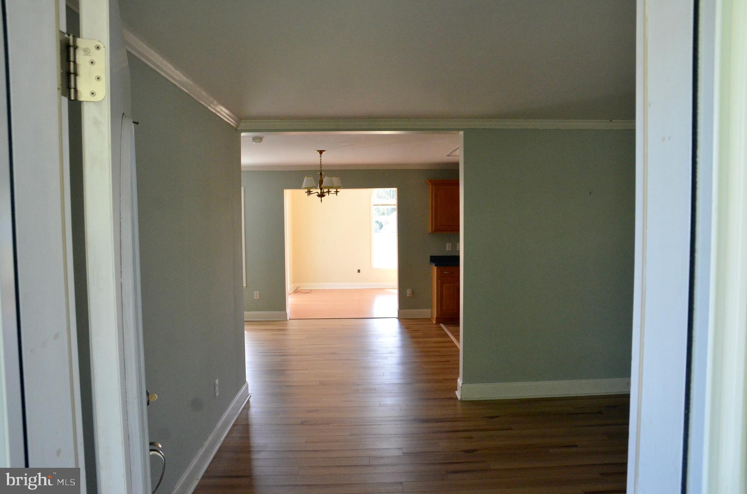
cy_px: 247
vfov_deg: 50.2
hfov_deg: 70.6
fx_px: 528
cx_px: 374
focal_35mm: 26
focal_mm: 17
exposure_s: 1/200
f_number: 7.1
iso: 2000
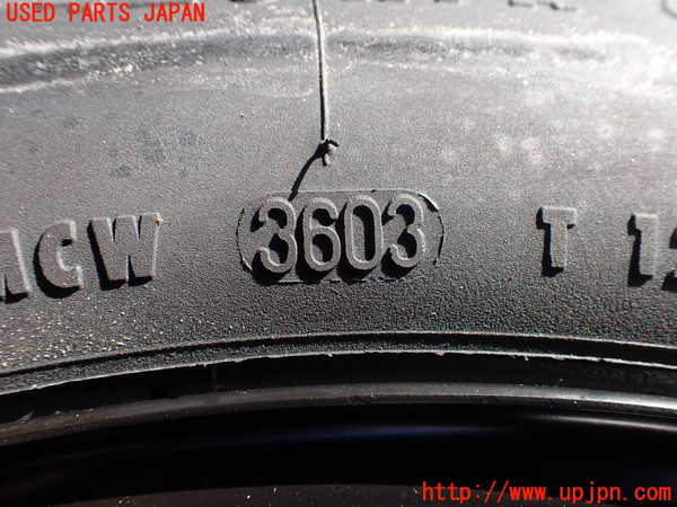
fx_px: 587
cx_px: 338
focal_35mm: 30
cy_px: 254
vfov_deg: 46.8
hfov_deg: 60.0
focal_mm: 5.4
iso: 100
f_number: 3.2
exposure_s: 1/160
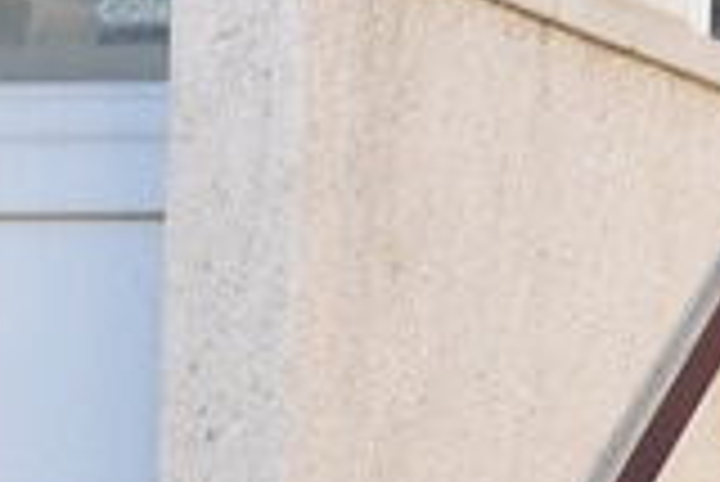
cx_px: 1328
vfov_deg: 2.6
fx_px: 10810
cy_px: 14
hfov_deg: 3.8
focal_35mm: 540
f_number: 4.5
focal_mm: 48
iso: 100
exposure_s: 1/160
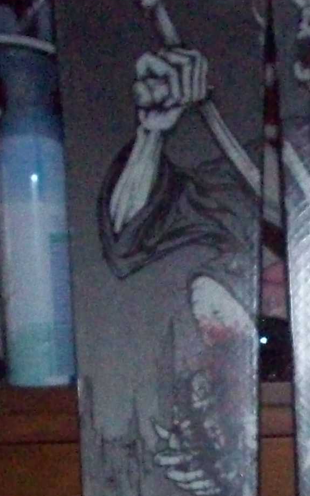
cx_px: 438
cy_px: 621
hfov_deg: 9.8
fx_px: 1771
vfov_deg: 15.3
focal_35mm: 131
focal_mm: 6.2
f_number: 2.8
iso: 800
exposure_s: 1/128
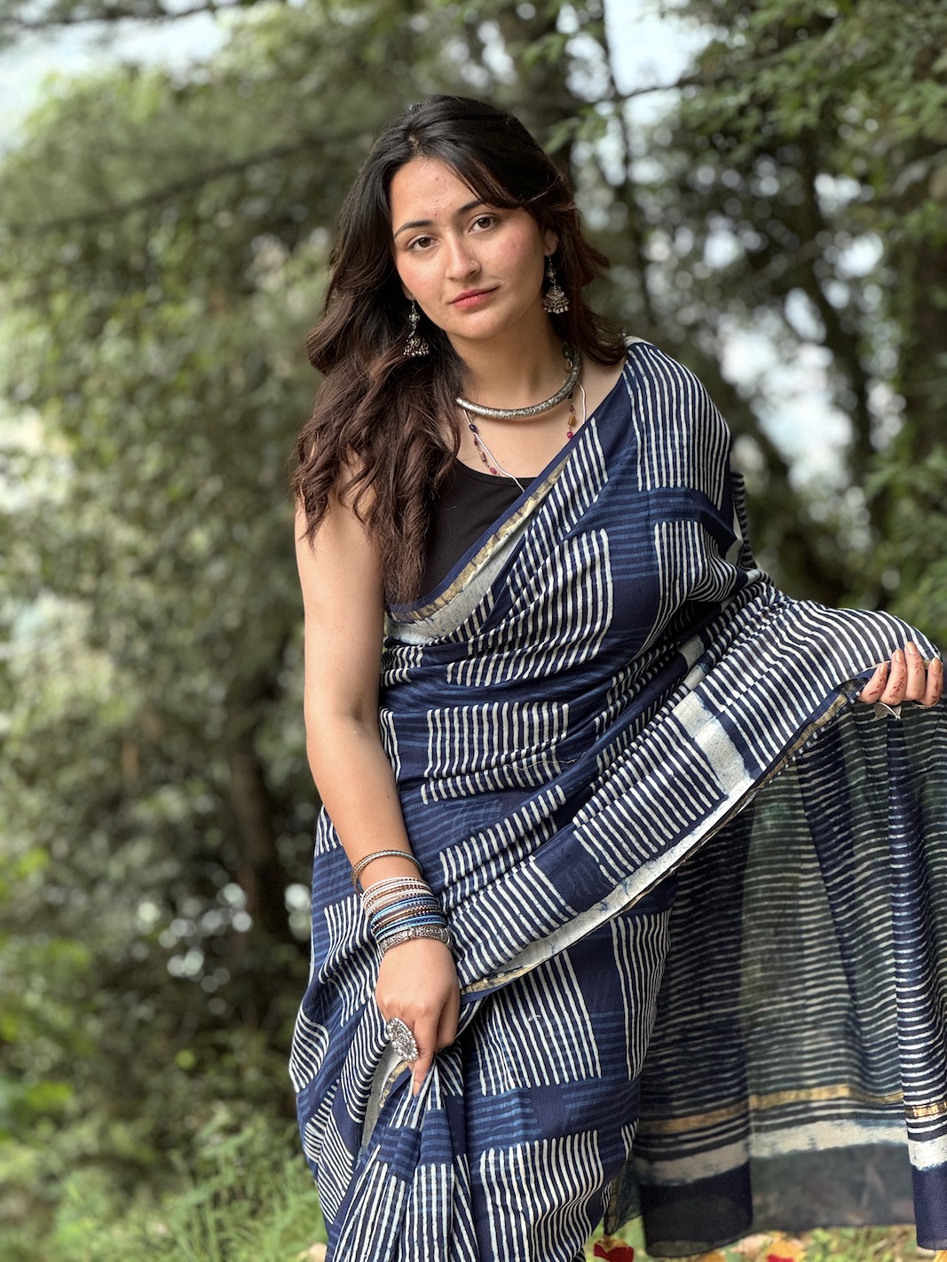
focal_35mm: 77
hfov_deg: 19.1
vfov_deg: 25.3
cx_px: 474
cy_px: 631
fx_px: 2808
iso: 320
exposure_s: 1/60
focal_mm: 9
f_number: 2.8
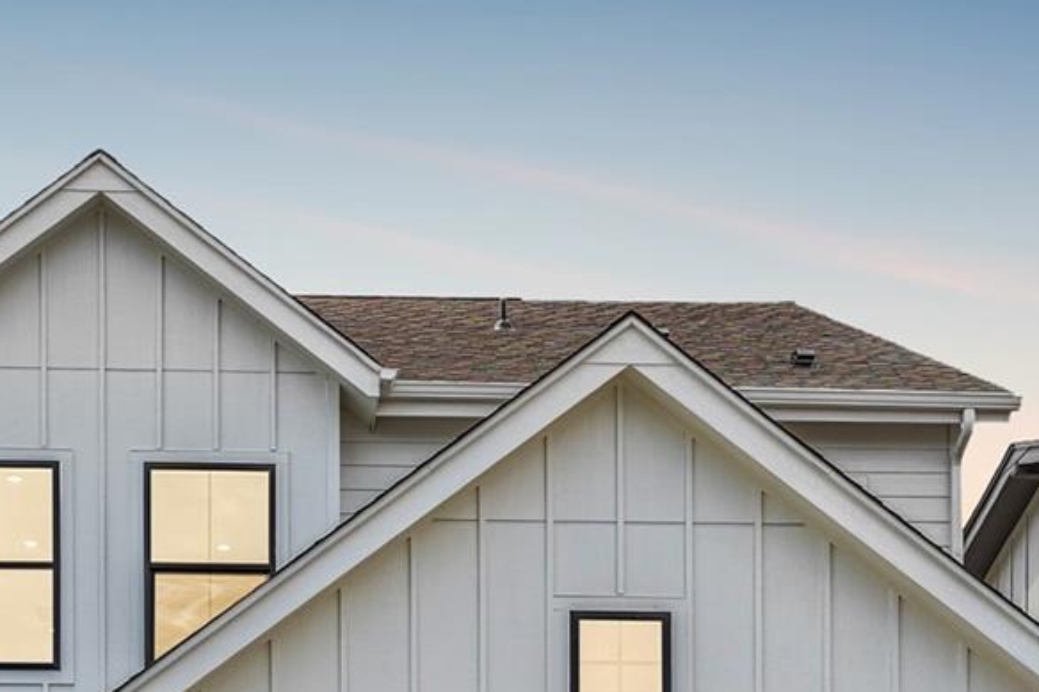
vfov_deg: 19.8
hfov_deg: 31.5
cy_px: 909
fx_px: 1818
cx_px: 297
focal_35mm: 63
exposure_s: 1/500
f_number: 8
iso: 160
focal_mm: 23
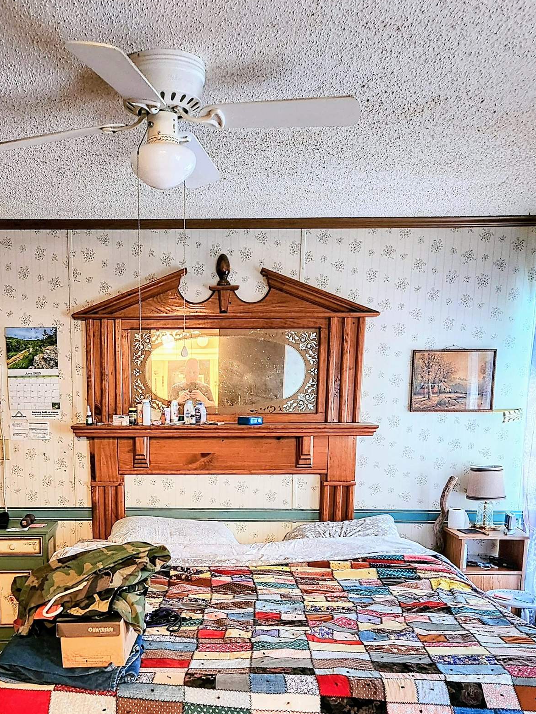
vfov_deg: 52.3
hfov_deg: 41.4
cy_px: 507
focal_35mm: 34
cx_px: 190
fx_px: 702
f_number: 1.8
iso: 640
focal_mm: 5.4
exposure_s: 1/40
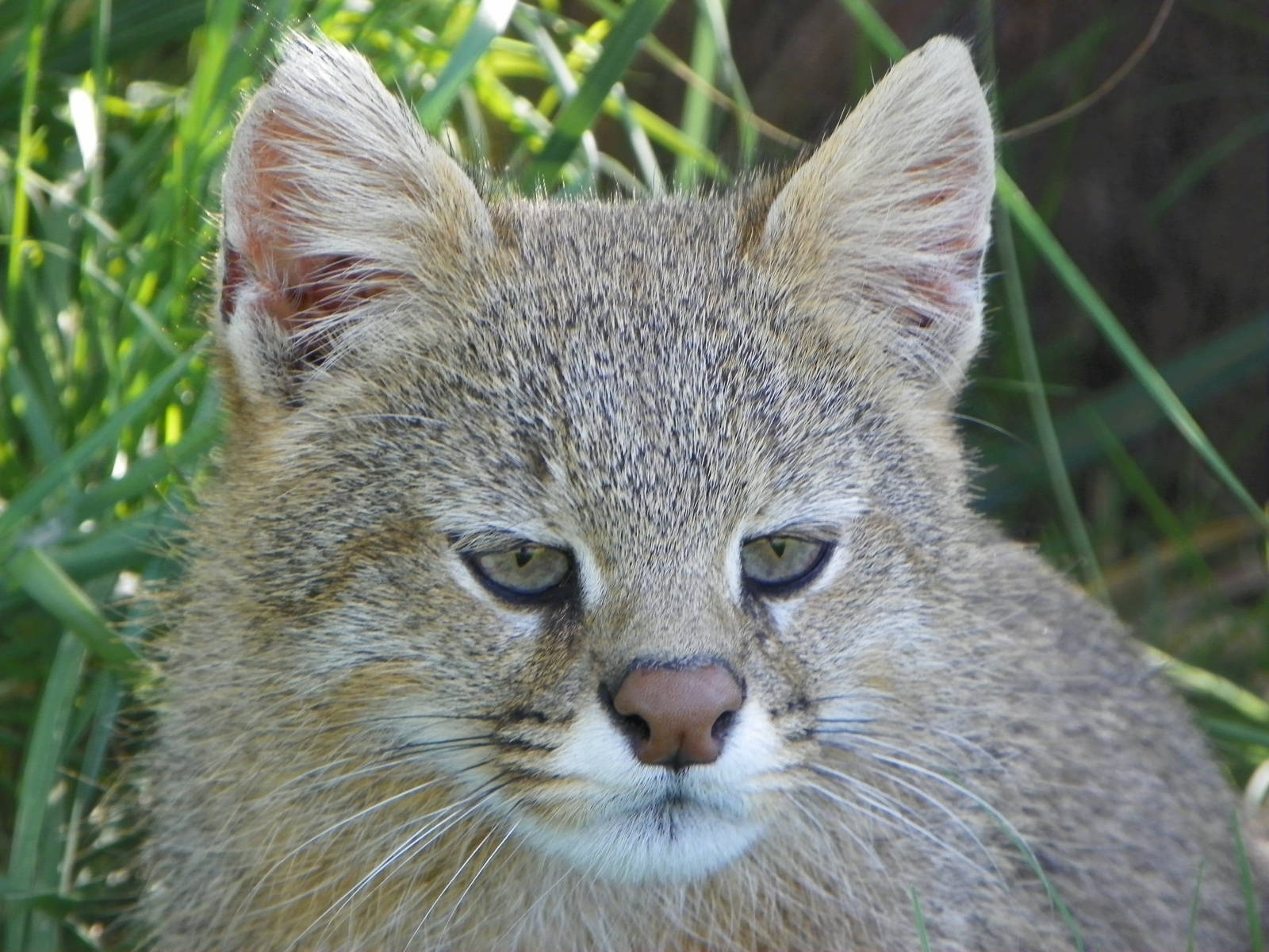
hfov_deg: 9.0
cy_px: 476
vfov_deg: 6.8
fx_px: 8065
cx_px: 634
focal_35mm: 220
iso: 160
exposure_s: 1/60
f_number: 4.5
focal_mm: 39.1
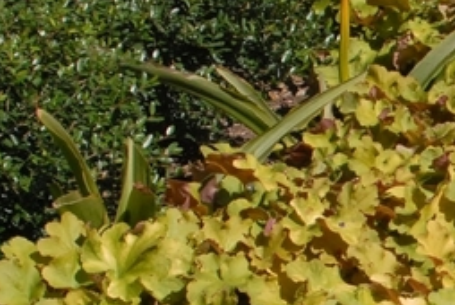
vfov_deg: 8.1
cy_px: 283
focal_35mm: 169
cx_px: 638
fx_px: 2138
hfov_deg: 11.7
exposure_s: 1/500
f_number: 11
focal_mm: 28
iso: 400
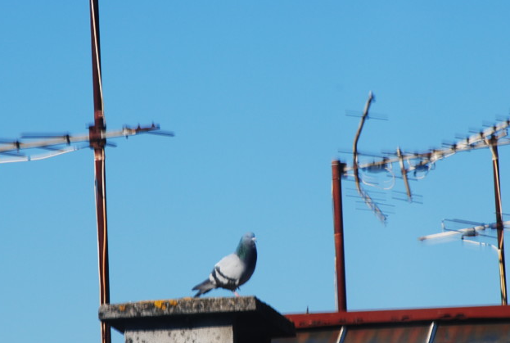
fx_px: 6562
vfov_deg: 3.0
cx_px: 227
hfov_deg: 4.5
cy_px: 249
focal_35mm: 462
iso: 100
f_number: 10
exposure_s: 1/250
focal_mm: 200
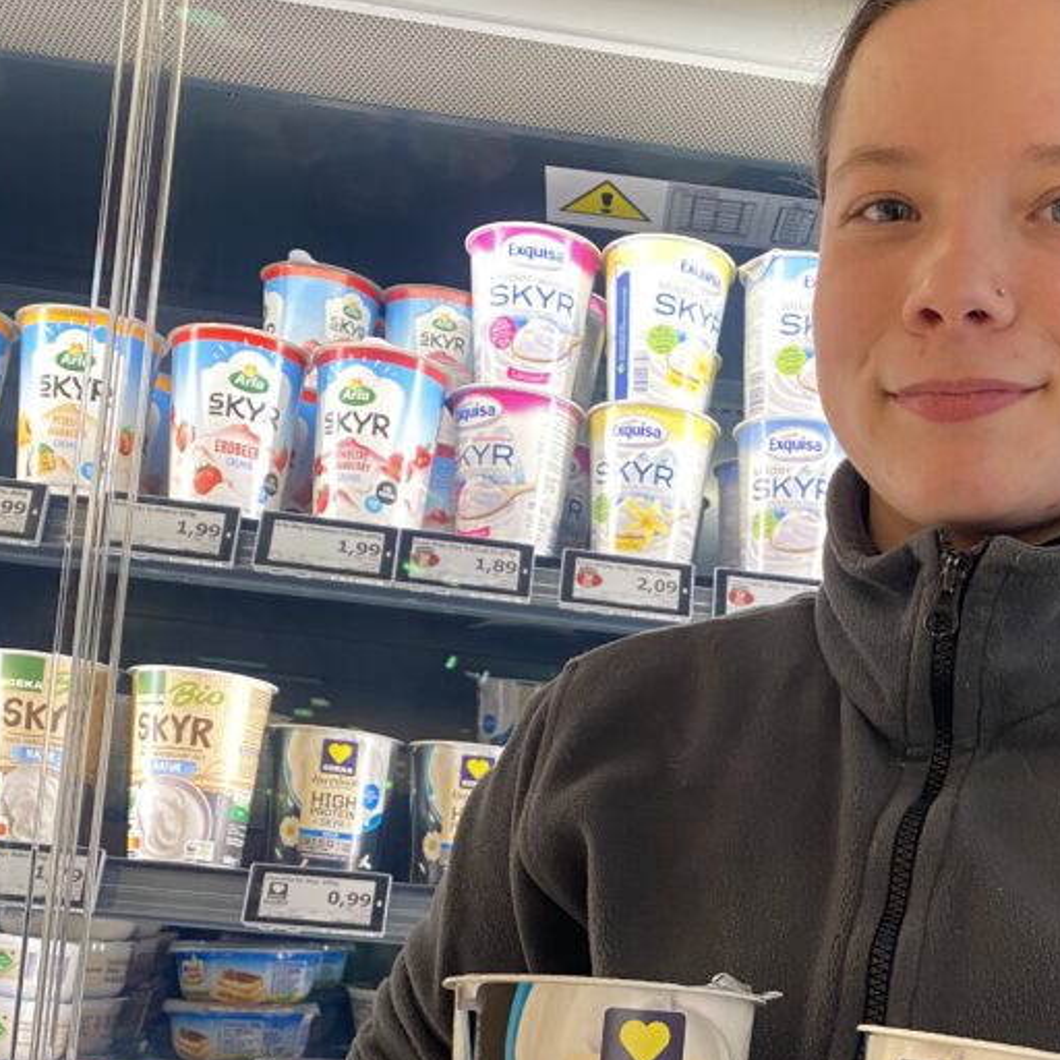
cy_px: 855
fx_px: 1594
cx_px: 706
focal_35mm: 46
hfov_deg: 36.4
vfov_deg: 35.5
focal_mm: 4.25
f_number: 1.8
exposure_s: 1/67
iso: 125
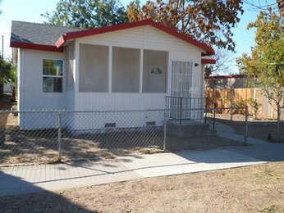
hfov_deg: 53.9
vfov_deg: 41.8
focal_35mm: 34
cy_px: 106
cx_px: 142
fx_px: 279
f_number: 3.7
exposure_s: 1/500
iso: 80
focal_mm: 5.7
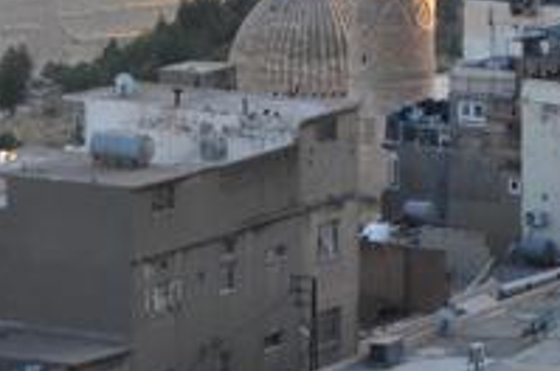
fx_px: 5063
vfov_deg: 4.2
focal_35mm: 326
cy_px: -141
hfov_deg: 6.3
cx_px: 840
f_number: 5
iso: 200
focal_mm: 70
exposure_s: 1/200
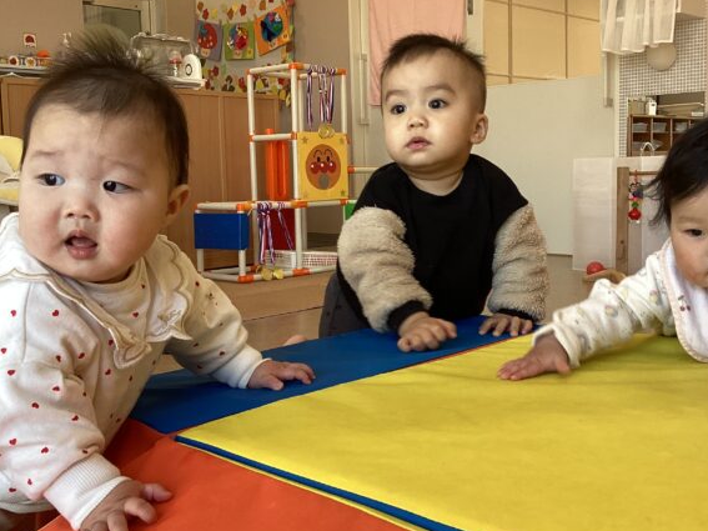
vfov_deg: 34.3
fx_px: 859
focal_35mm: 42
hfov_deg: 44.6
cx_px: 417
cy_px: 249
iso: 50
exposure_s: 1/50
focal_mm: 3.3
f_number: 2.4
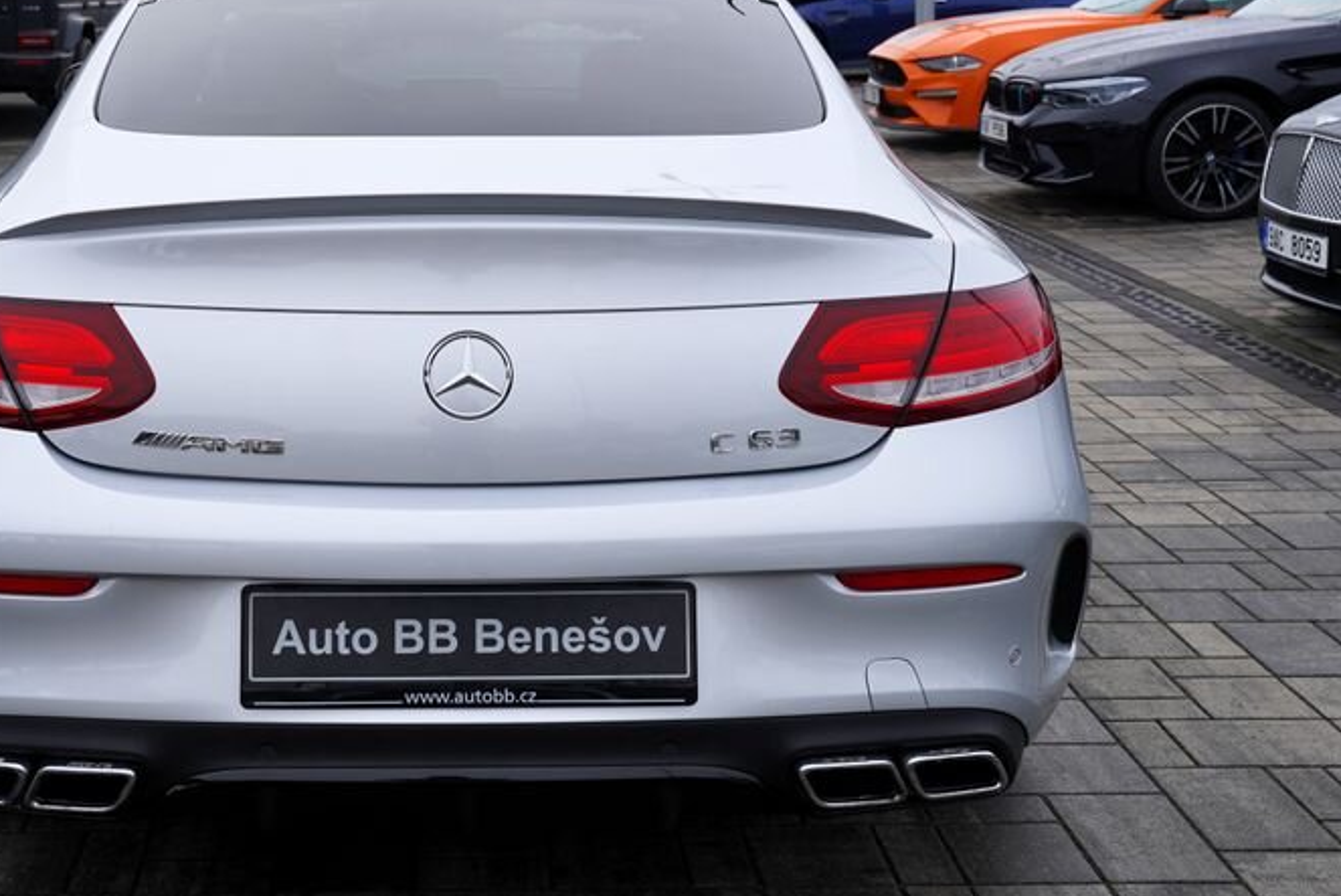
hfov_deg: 38.5
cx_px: 471
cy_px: 307
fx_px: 1901
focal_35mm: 51
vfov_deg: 26.4
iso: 100
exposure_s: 1/200
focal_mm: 33
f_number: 6.3
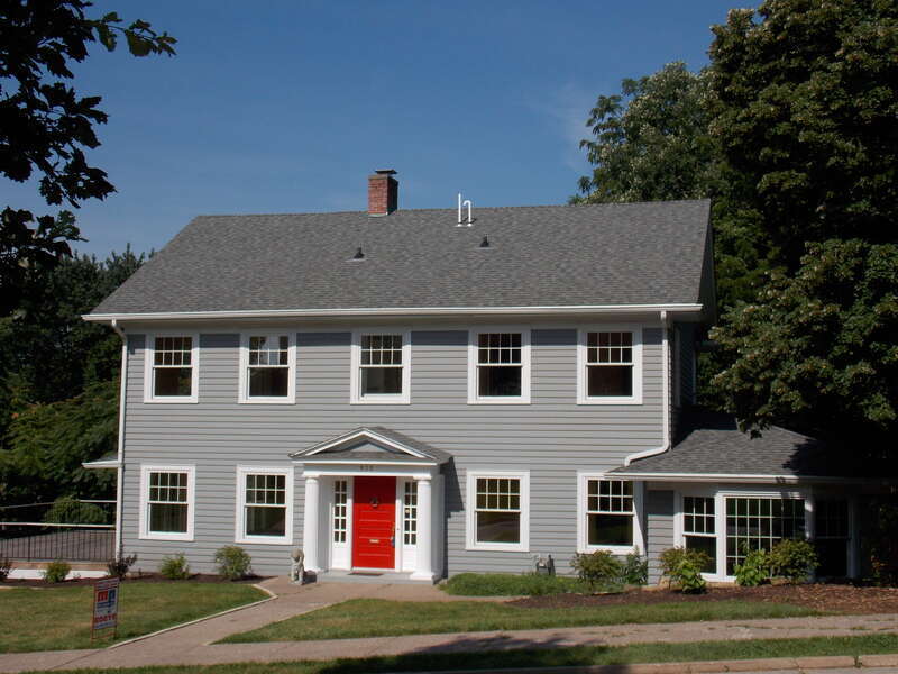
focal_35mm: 46
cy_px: 337
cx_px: 449
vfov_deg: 31.5
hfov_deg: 41.2
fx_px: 1193
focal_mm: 8.1
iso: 80
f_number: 3.7
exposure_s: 1/1500
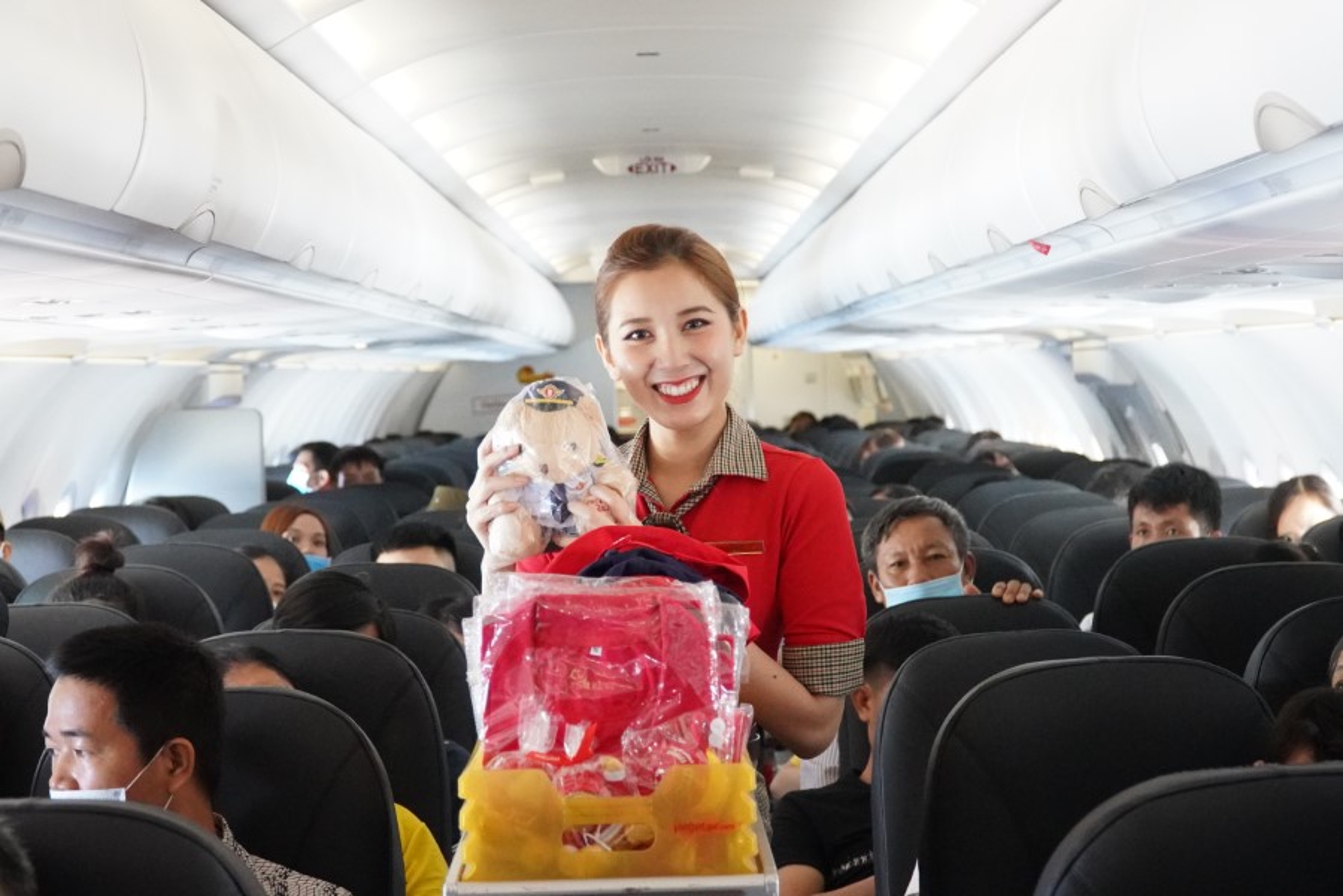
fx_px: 2238
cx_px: 672
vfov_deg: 22.6
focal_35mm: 60
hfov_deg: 33.4
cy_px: 448
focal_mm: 40
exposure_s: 1/125
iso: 6400
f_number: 4
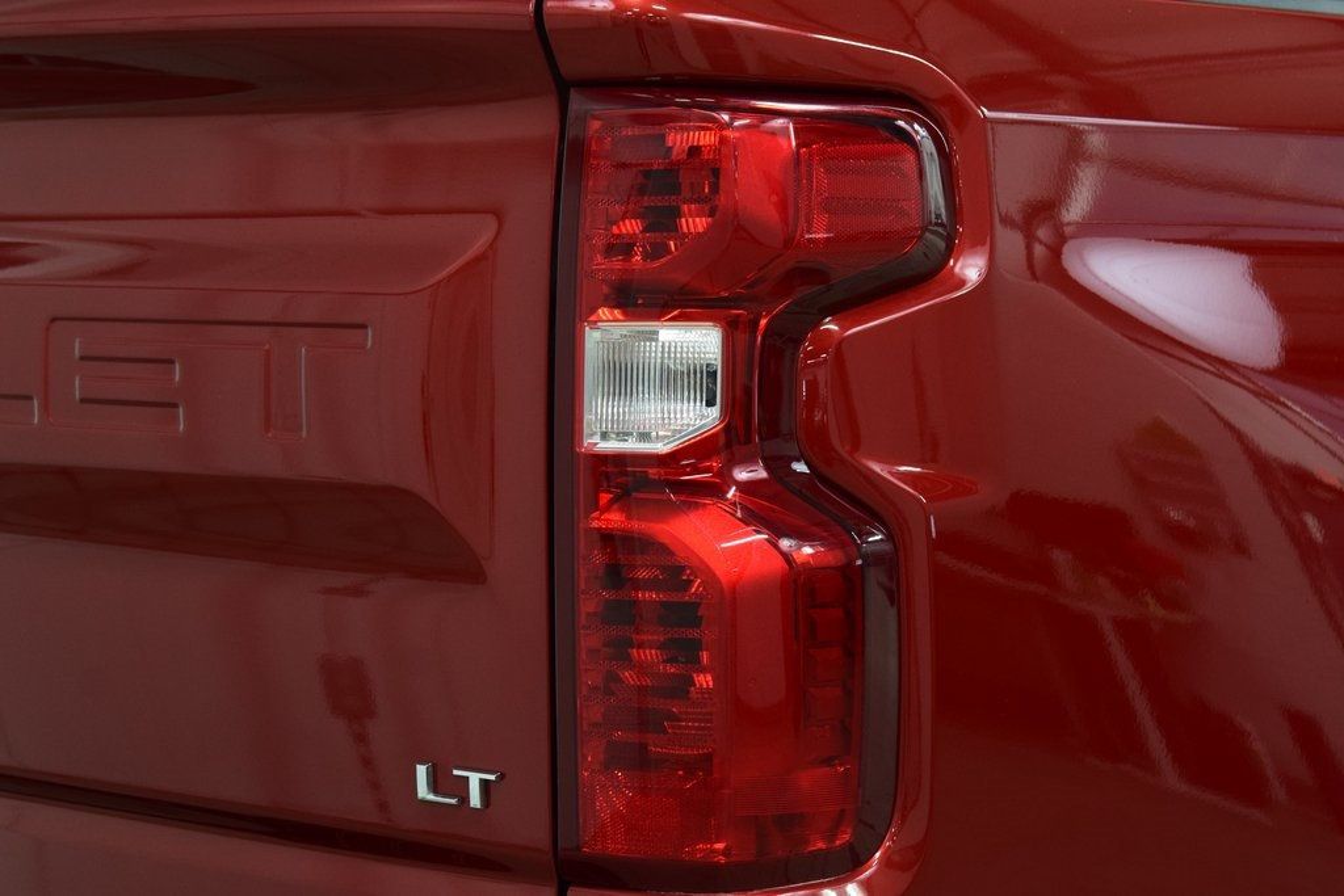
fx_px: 3136
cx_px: 672
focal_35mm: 84
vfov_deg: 16.3
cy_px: 448
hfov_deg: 24.2
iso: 1600
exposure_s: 1/30
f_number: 6.3
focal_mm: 56
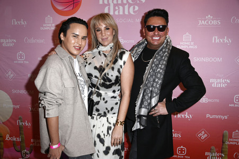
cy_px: 80
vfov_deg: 41.1
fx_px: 212
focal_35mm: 32
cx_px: 120
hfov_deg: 58.8
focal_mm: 32
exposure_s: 1/200
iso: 800
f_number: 5.6
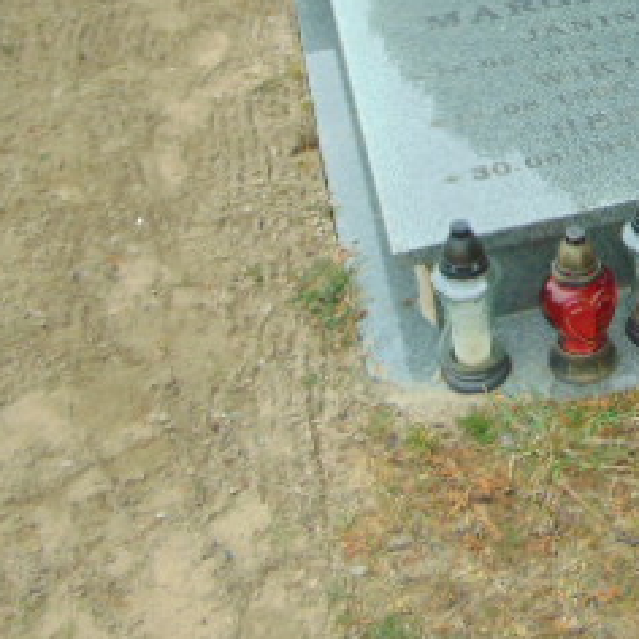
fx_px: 1253
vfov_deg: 27.7
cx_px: 647
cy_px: 81
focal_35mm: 60
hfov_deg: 26.9
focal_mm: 4.5
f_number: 3
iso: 80
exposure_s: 1/60
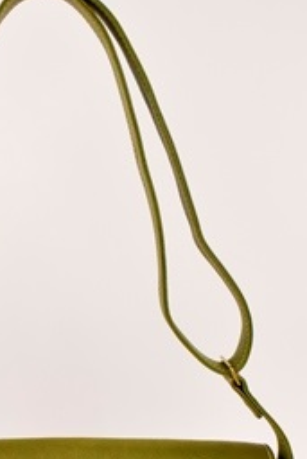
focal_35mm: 68
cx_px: 96
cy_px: 339
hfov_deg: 20.0
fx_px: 869
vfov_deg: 29.2
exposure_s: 1/250
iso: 3200
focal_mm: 24
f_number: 10
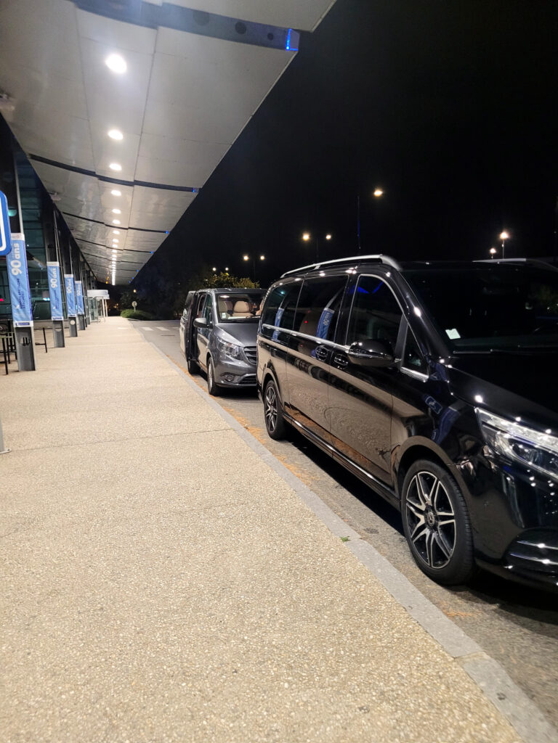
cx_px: 279
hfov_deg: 53.1
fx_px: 559
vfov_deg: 67.3
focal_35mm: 26
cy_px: 372
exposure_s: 1/25
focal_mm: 5.4
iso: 500
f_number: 1.8
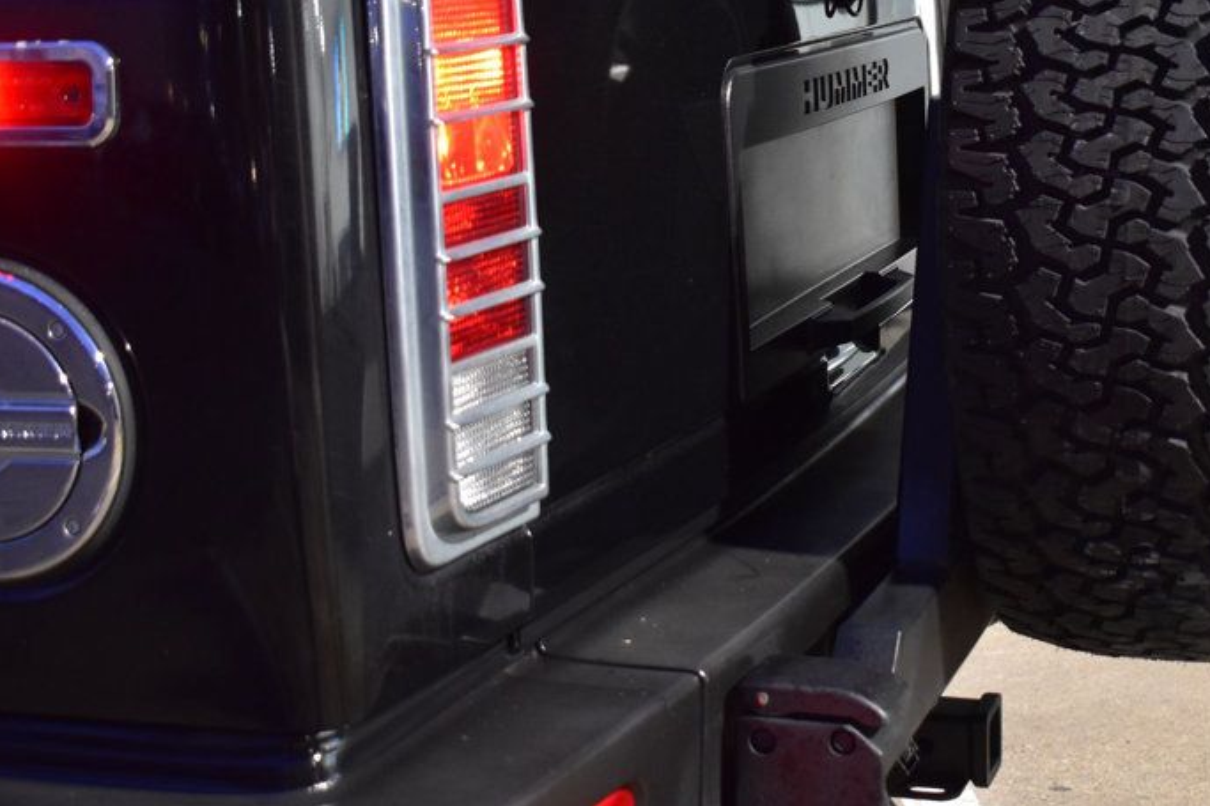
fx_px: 2344
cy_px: 205
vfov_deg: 19.4
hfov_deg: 28.7
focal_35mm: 70
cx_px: 834
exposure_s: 1/15
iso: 1600
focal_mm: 31
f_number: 4.5
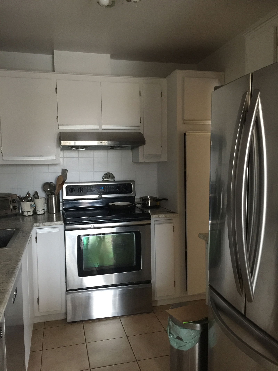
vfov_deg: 61.7
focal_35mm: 29
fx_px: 310
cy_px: 186
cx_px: 139
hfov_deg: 48.2
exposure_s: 1/15
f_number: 2.2
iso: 125
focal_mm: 4.15
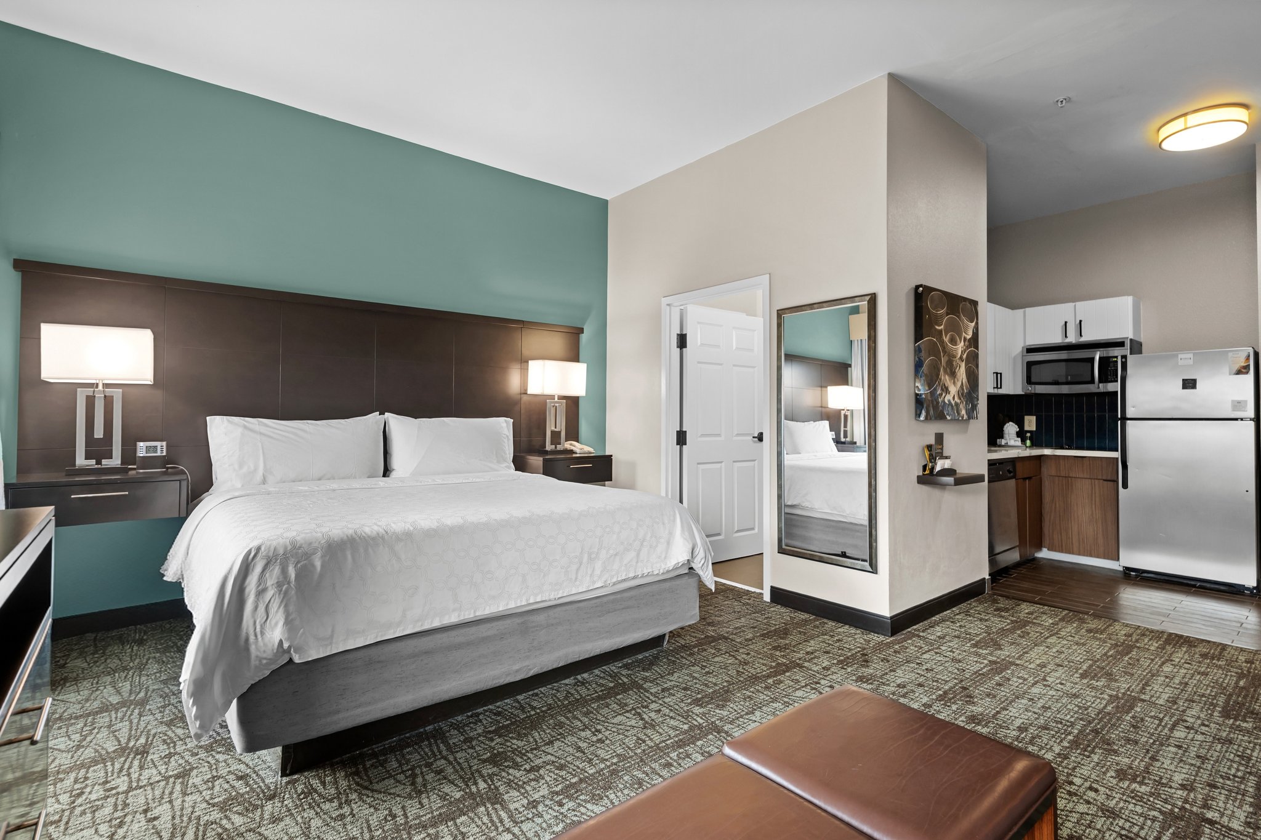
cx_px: 630
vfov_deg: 73.7
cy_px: 420
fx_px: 560
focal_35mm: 16
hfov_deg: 96.7
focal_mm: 16
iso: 250
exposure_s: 1/3
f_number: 8
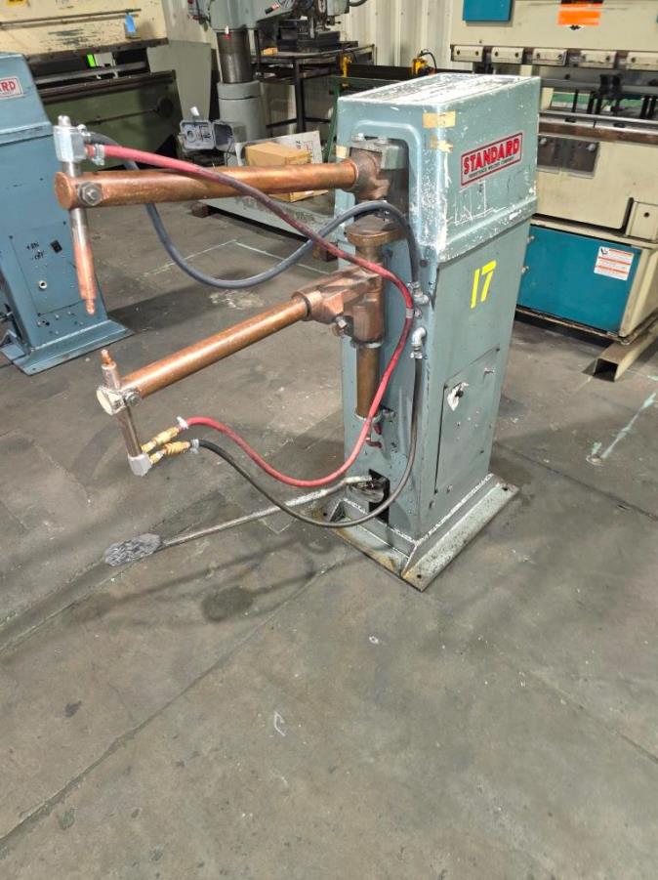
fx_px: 584
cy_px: 440
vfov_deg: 74.0
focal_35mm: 23
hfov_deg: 58.8
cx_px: 329
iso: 200
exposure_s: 1/12
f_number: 1.7
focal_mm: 6.3
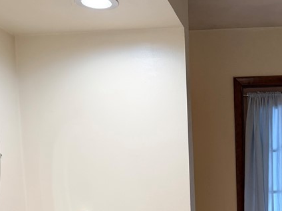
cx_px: 253
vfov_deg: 23.5
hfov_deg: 31.7
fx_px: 472
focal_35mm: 58
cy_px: 238
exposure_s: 1/120
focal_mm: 6.76
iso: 100
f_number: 1.78
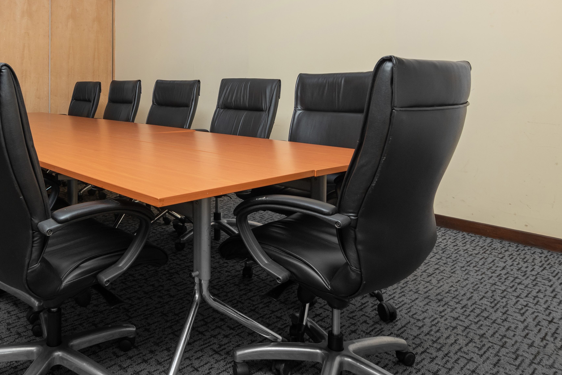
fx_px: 437
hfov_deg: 63.0
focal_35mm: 28
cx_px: 166
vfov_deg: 44.7
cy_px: 89
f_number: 10
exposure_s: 1/125
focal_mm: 16
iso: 250
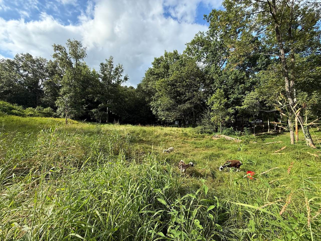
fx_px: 130
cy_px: 120
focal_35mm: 14
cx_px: 160
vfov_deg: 85.7
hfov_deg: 102.1
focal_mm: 2.22
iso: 64
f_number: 2.2
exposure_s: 1/514
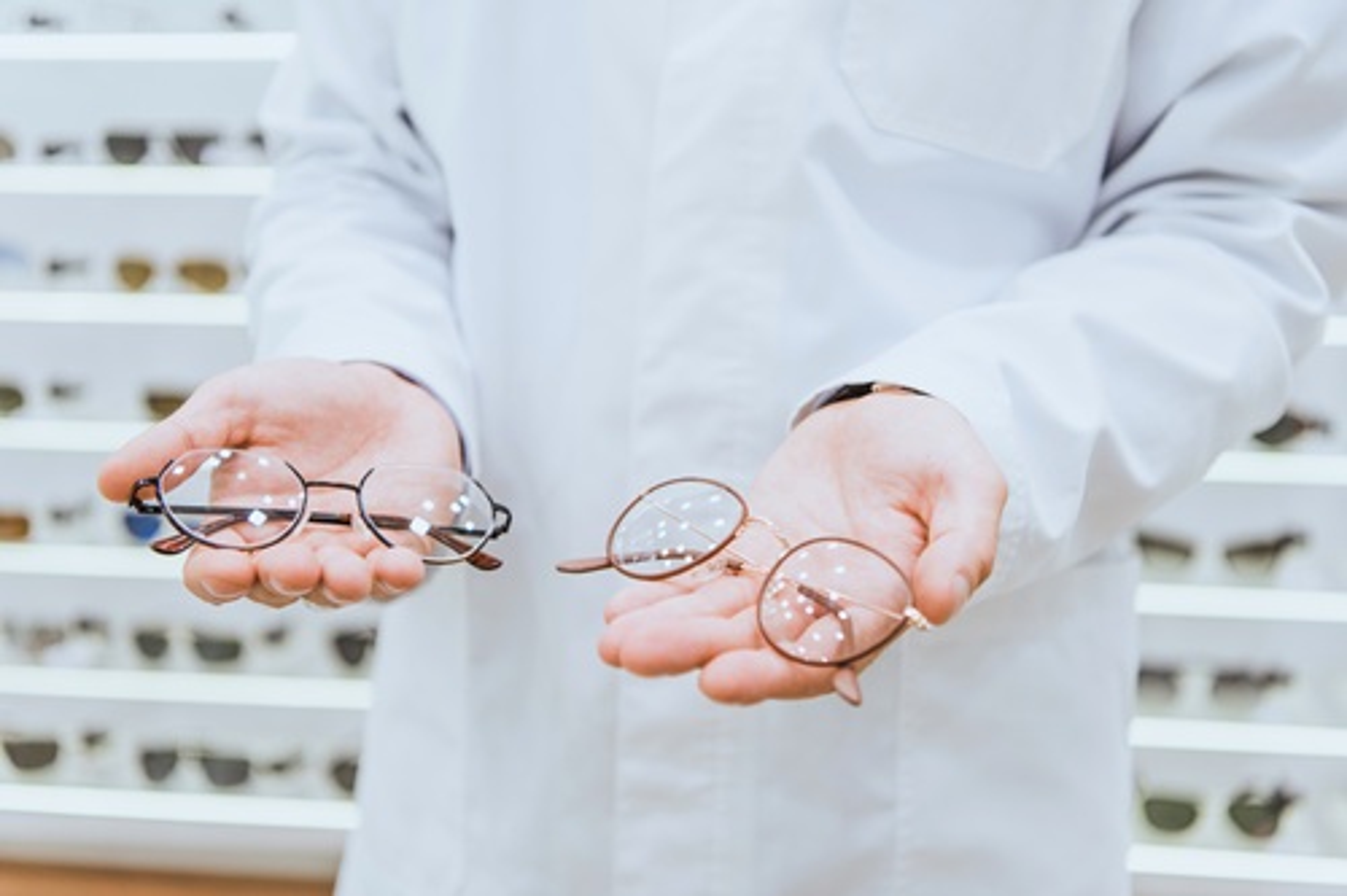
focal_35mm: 50
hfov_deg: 39.6
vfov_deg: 27.0
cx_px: 674
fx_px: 1870
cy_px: 448
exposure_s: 1/200
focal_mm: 50
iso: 400
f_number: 3.2
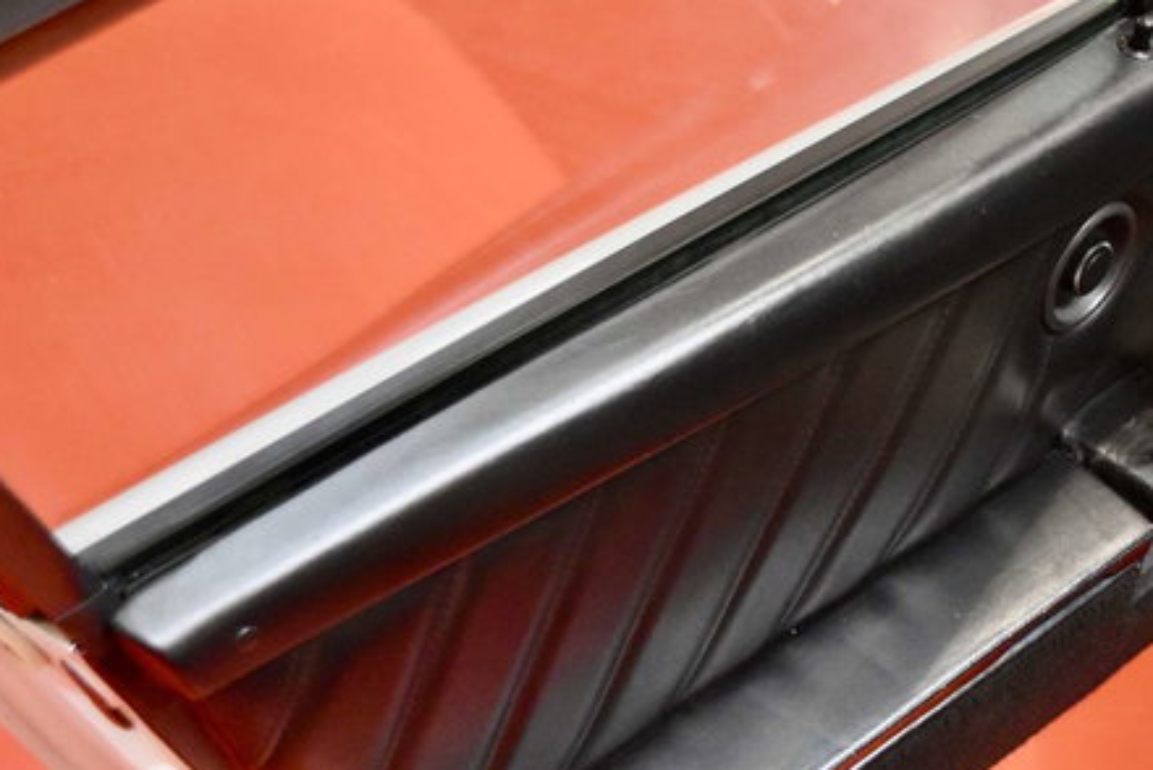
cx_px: 907
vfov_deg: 20.0
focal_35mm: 68
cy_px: 388
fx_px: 2179
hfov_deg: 29.0
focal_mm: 26
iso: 5000
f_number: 4
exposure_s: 1/60
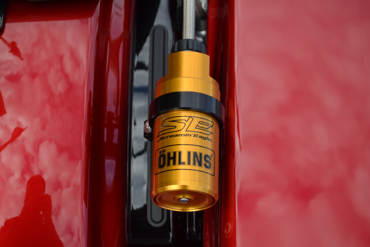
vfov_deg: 16.6
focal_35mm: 82
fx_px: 848
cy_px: 124
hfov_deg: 24.6
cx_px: 185
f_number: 6.3
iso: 100
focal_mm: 55
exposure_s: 1/160
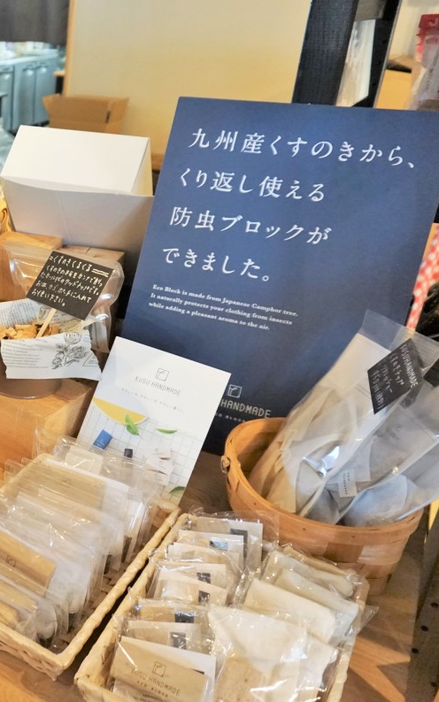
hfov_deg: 30.0
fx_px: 708
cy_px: 353
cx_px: -74
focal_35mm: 37
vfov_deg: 52.7
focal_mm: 16
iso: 1250
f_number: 4
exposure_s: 1/160
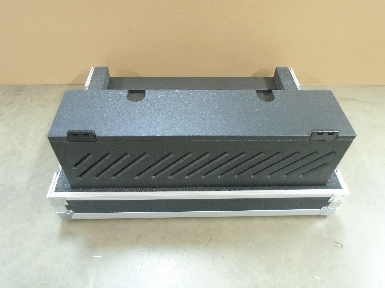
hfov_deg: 67.3
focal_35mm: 26
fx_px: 289
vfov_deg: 53.1
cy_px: 144
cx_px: 192
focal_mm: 4.6
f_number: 3.2
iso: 400
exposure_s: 1/5
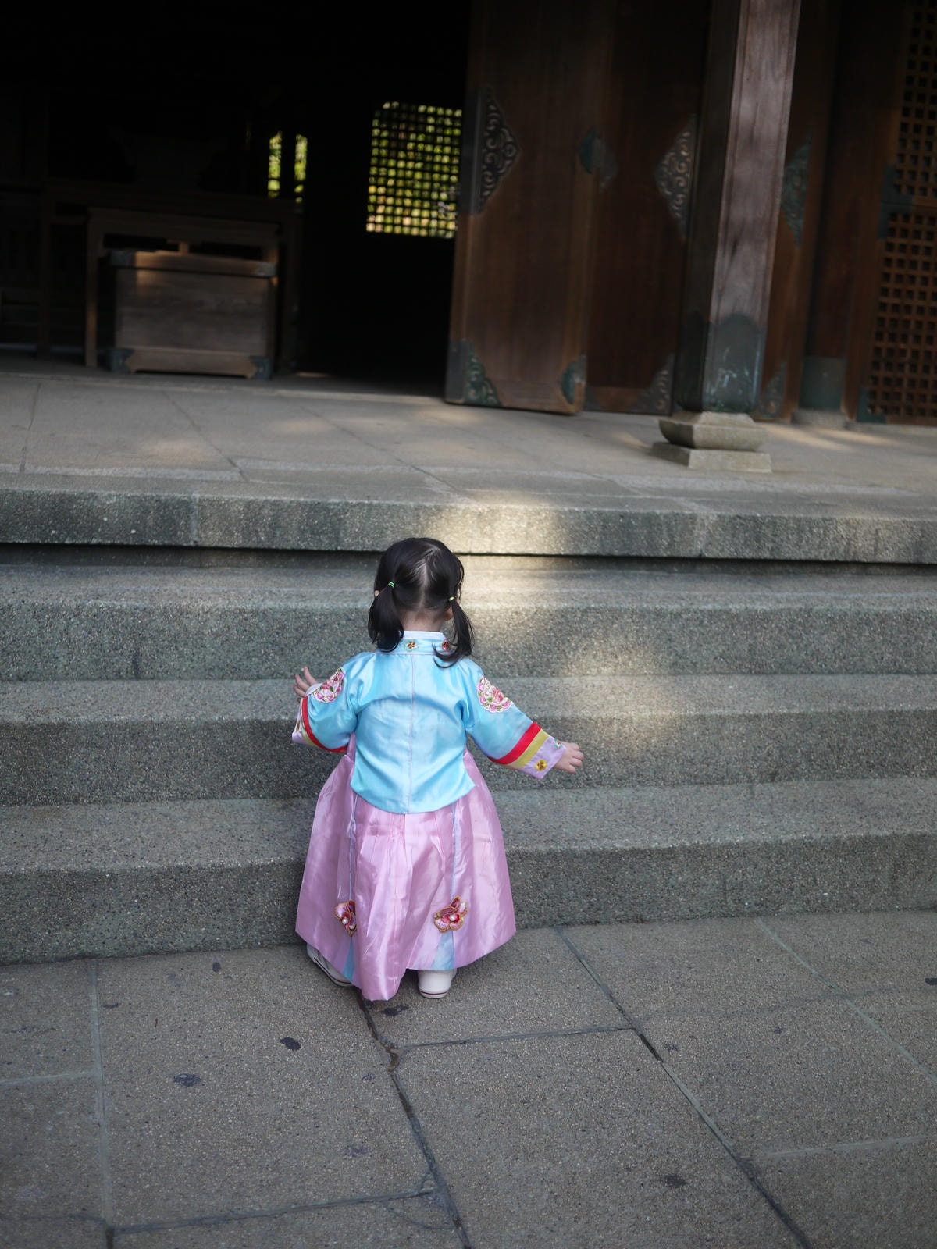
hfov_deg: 36.0
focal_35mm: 40
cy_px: 624
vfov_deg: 46.8
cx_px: 468
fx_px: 1444
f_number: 1.8
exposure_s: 1/1000
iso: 160
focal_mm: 20
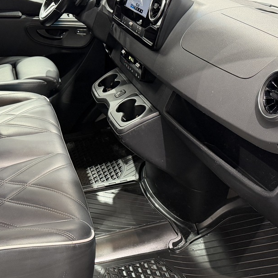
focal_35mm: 50
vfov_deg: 33.9
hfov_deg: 33.5
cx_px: 78
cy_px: 110
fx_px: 454
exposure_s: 1/50
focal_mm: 6.76
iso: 320
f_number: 1.78
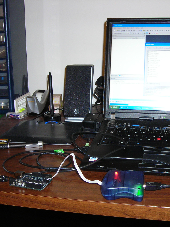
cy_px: 113
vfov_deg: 37.5
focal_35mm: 51
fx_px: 334
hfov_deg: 28.5
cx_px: 103
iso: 59
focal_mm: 6.3
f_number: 3.2
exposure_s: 1/4.2
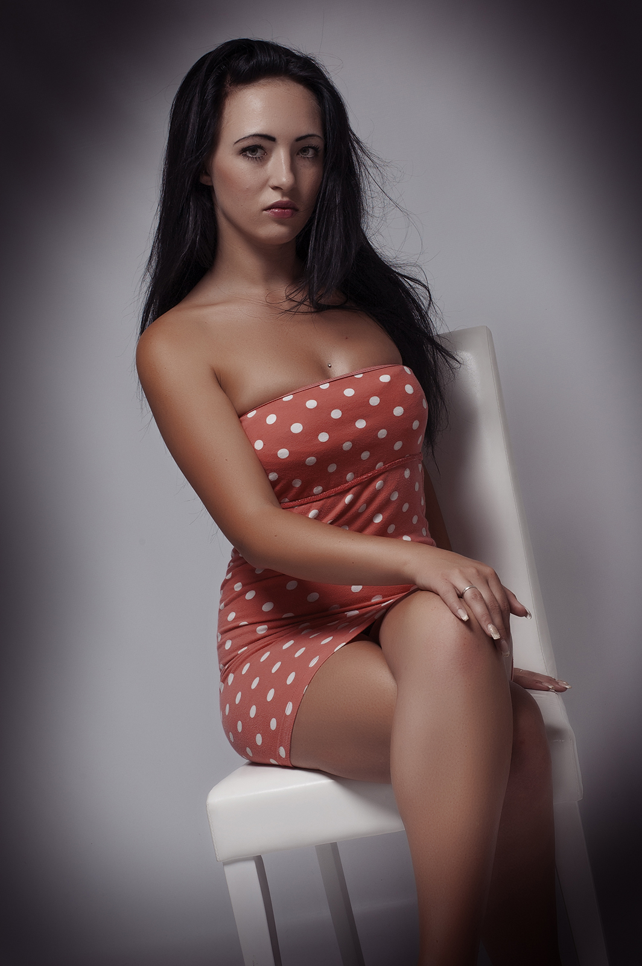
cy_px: 483
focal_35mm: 75
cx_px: 321
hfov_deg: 18.2
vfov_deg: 27.0
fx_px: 2010
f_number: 13
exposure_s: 1/500
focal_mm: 50
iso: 200
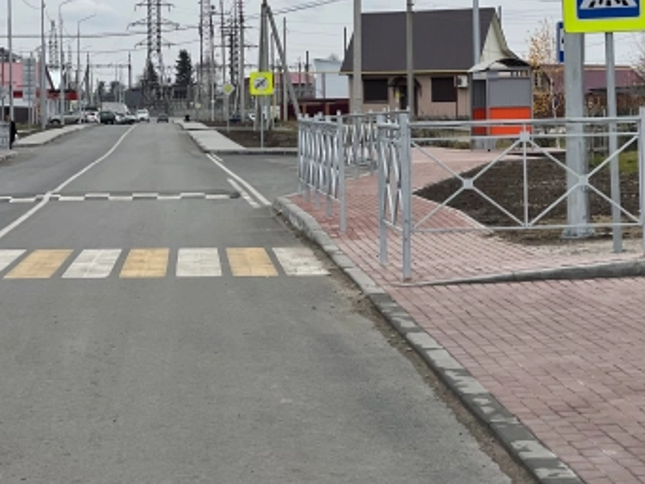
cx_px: 390
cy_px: 108
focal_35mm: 117
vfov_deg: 12.6
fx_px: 2181
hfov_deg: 16.8
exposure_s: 1/449
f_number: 2.2
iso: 20
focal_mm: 7.5
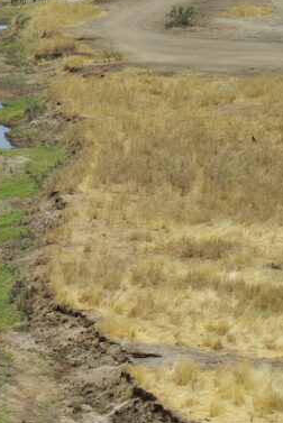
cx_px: -80
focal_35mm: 285
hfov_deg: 4.8
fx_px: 3354
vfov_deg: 7.2
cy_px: -6
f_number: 8
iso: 100
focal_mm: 70
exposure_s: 1/350
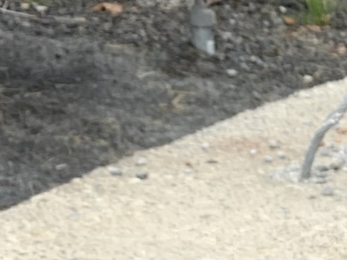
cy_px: 596
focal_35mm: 167
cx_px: 776
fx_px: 1674
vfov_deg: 8.3
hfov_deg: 10.5
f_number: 1.8
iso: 25
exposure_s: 1/173
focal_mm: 4.25
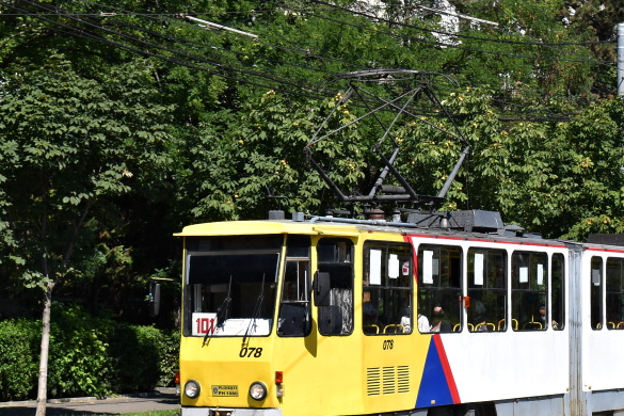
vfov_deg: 13.0
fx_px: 1820
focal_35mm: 105
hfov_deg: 19.4
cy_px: 181
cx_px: 422
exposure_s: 1/400
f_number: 10
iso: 200
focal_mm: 40
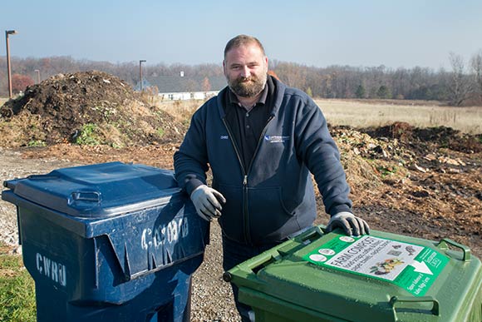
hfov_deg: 61.9
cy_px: 161
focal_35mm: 30
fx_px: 402
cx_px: 241
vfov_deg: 43.6
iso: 250
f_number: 8
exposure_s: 1/350
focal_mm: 30
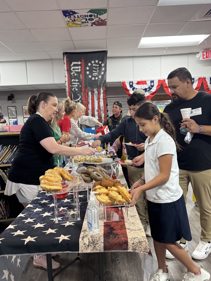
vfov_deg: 59.6
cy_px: 164
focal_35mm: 30
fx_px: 244
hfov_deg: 46.8
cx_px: 103
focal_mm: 6.76
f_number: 1.78
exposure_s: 1/60
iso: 250
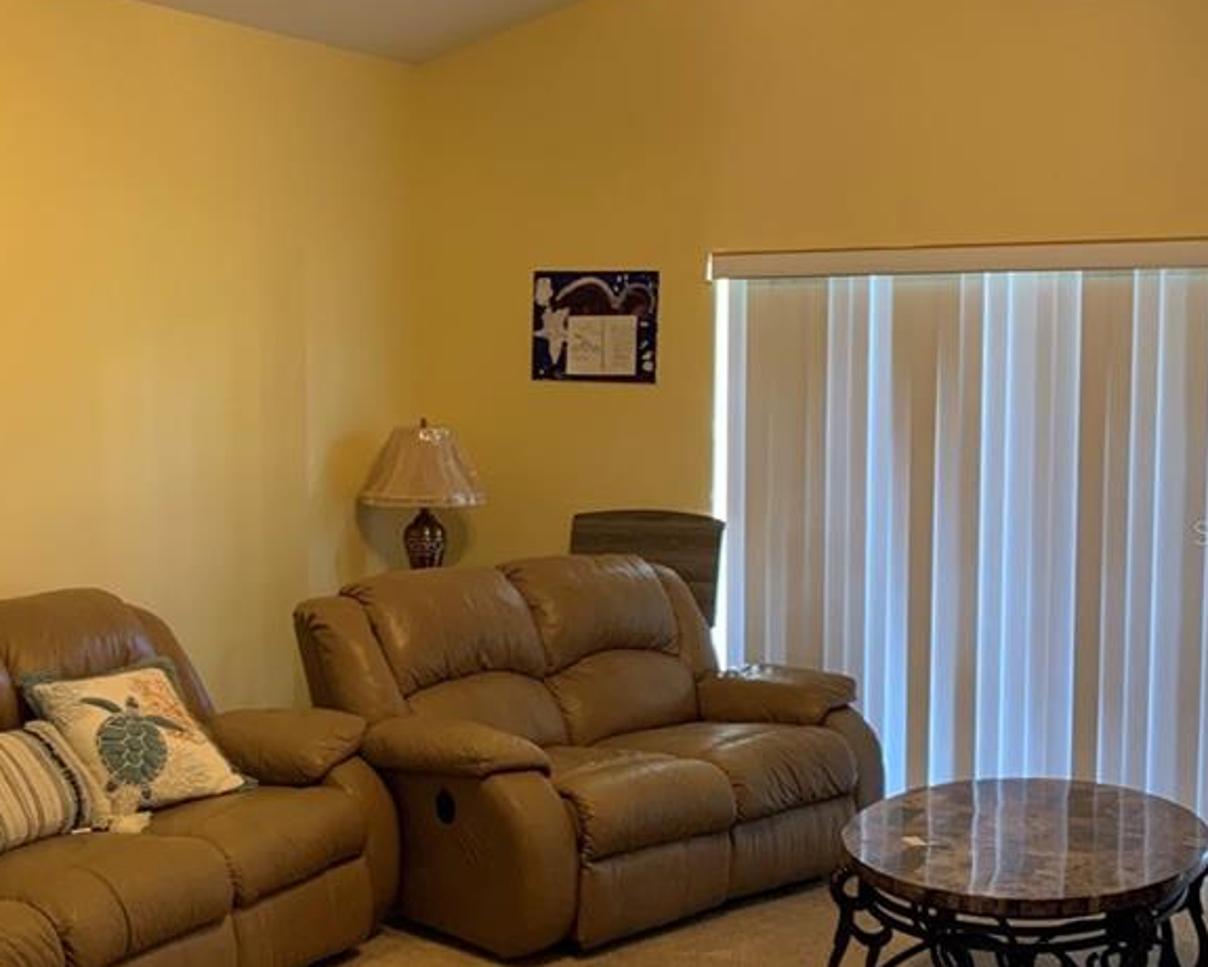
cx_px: 397
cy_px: 532
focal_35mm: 53
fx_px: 1895
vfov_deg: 28.6
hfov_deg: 35.0
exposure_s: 1/60
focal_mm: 4.25
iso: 320
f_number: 1.8
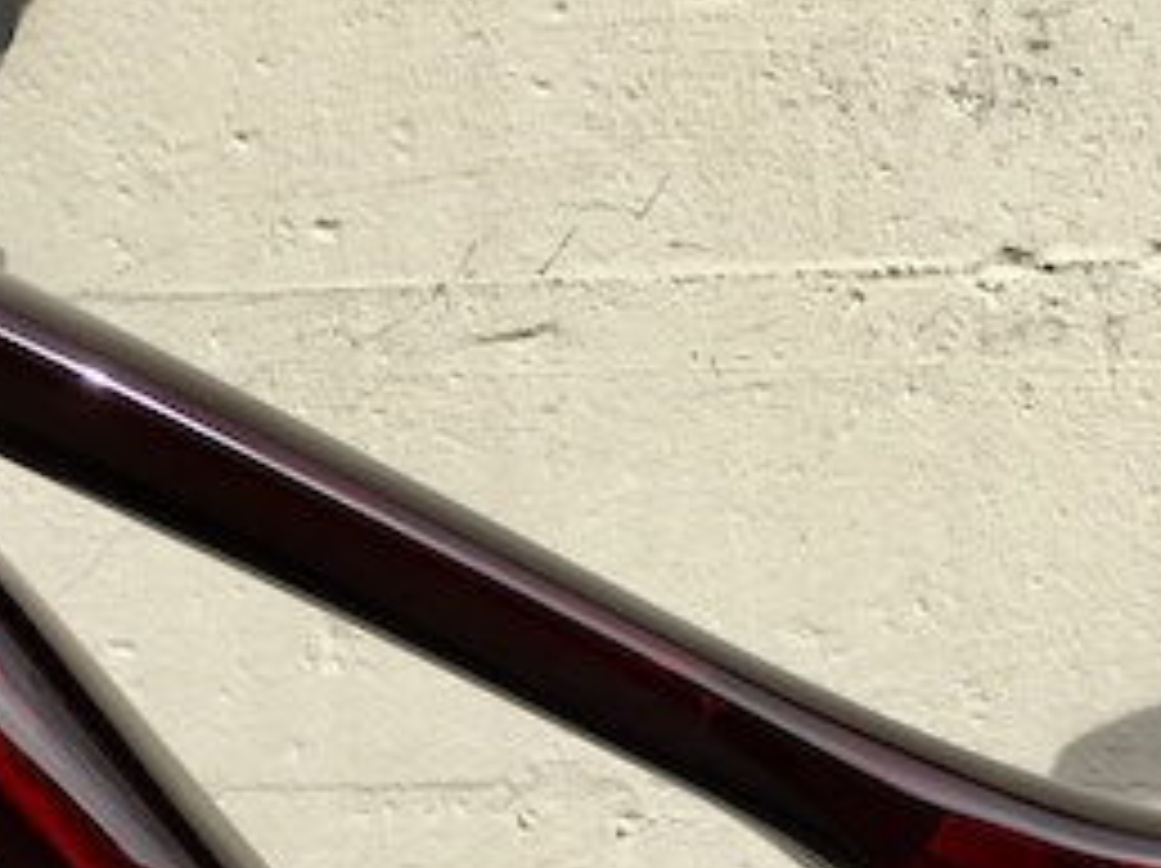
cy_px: 1012
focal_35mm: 90
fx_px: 3016
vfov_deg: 15.8
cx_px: 724
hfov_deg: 21.7
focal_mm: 4.15
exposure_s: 1/1115
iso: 25
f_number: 2.2
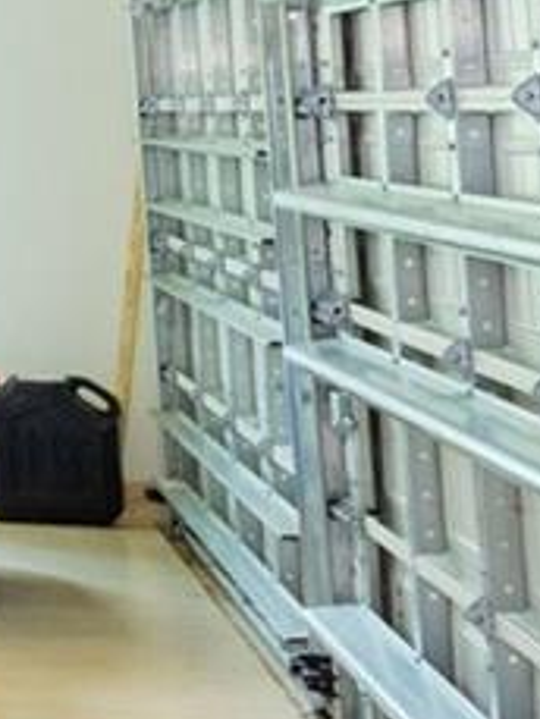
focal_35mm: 114
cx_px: -1450
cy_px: 60
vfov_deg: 17.0
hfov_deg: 8.6
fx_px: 2369
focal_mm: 17
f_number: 8
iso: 1000
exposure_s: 1/10
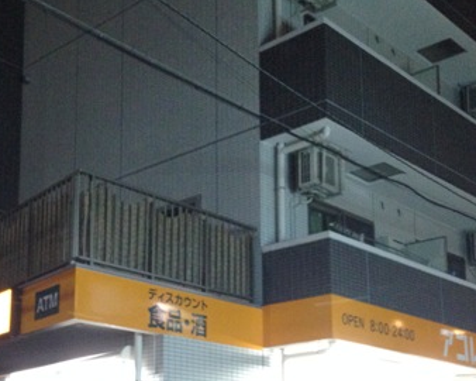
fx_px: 859
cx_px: 206
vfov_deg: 24.3
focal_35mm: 61
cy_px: 333
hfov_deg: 30.9
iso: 500
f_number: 2.4
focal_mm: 4.12
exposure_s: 1/15
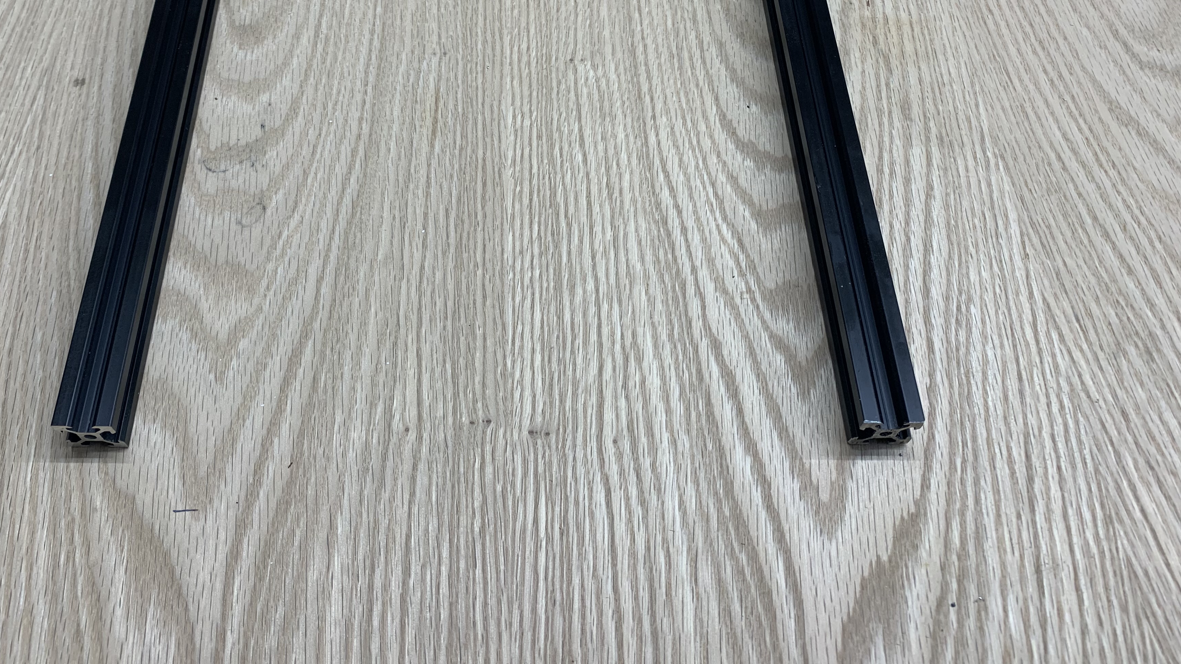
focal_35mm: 33
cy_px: 199
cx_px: 493
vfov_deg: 35.1
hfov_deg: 59.2
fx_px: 1033
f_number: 1.8
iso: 64
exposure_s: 1/120
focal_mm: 4.25
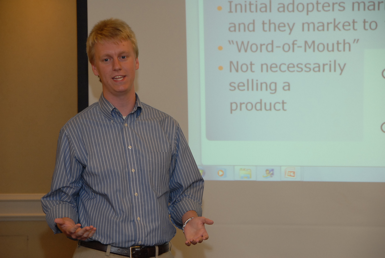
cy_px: 129
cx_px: 192
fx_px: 1526
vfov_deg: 9.7
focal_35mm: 142
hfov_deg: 14.4
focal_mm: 95
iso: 400
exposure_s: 1/60
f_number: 5.6
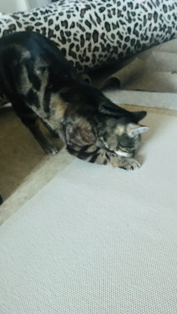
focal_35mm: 32
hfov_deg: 36.4
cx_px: 115
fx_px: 267
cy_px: 157
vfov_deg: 61.0
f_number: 2.2
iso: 640
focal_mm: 4.15
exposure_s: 1/15
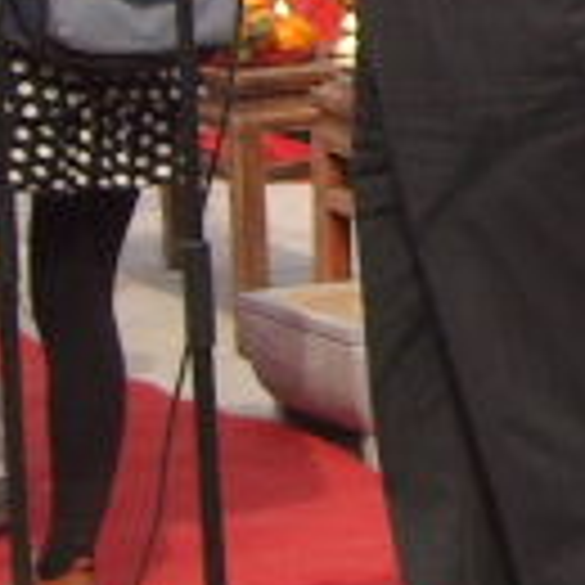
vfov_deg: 7.0
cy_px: -428
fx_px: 4665
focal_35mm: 244
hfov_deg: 6.7
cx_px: 1606
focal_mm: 5.7
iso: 64
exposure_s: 1/201
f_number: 5.6
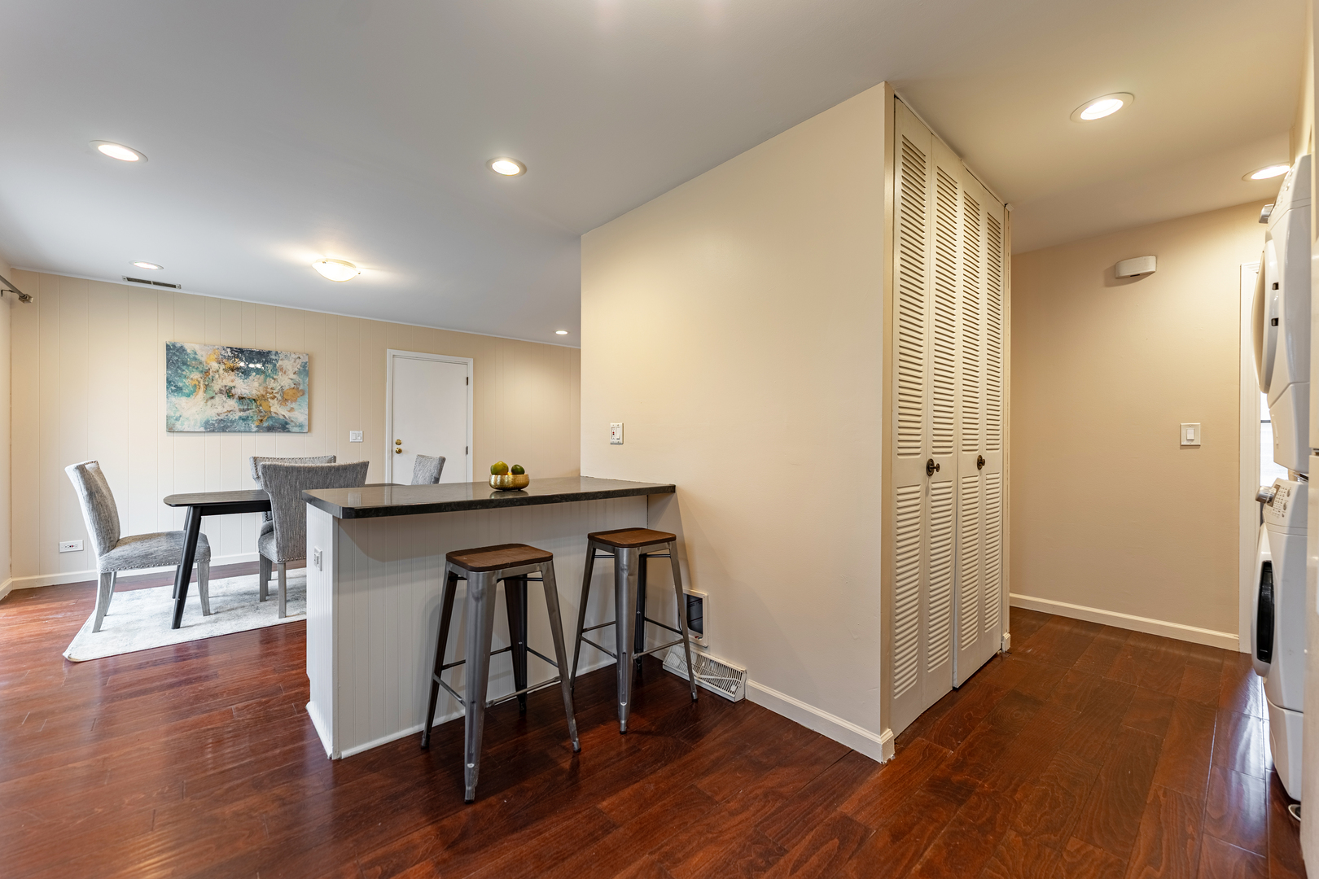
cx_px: 660
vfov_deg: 81.2
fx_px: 513
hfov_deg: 104.3
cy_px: 440
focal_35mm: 14
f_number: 5.6
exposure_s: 1/125
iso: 100
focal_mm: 14
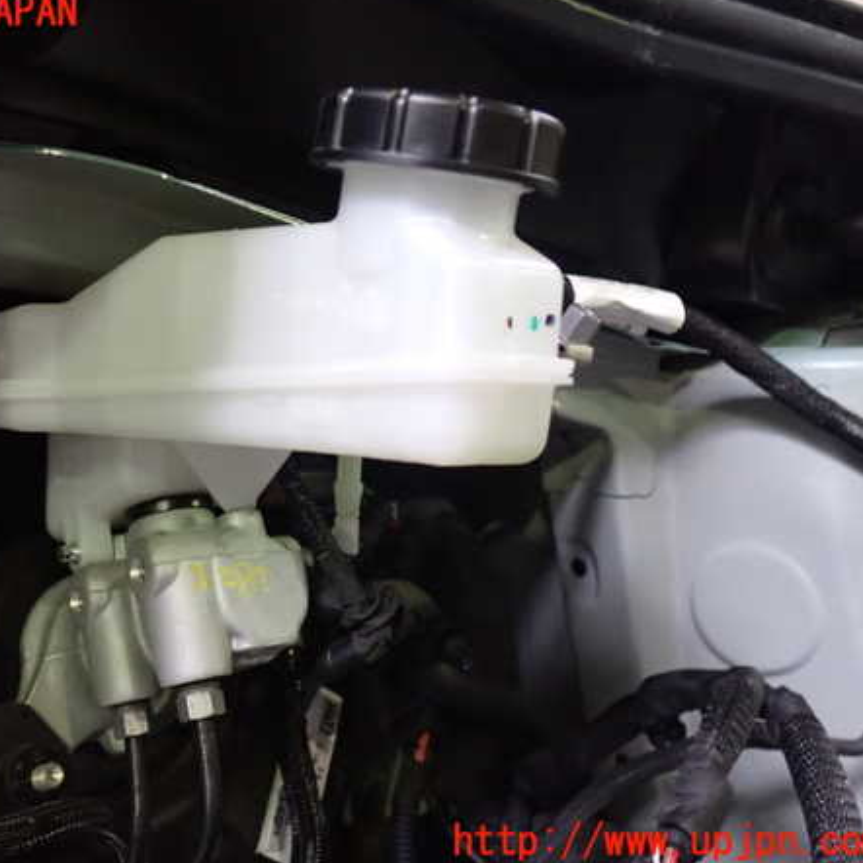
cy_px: 428
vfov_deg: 46.0
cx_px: 308
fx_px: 1015
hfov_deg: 45.5
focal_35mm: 36
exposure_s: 1/50
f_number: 2.3
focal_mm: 5.4
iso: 1250
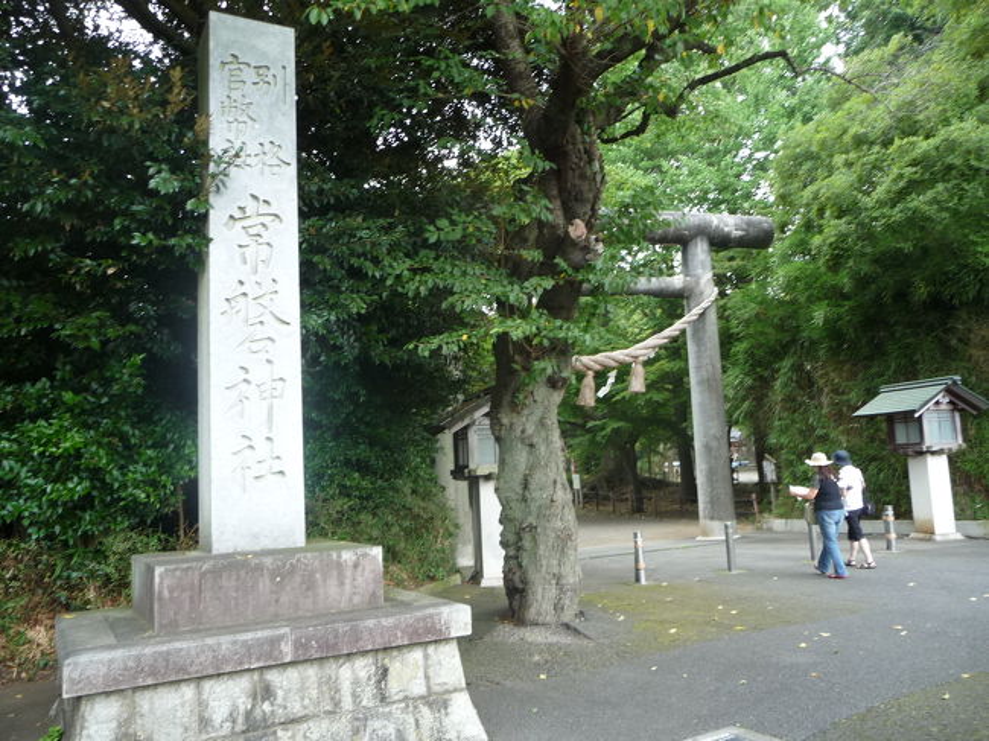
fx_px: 800
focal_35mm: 28
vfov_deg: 49.7
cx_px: 494
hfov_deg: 63.5
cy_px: 370
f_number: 3.3
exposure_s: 1/50
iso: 100
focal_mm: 4.7
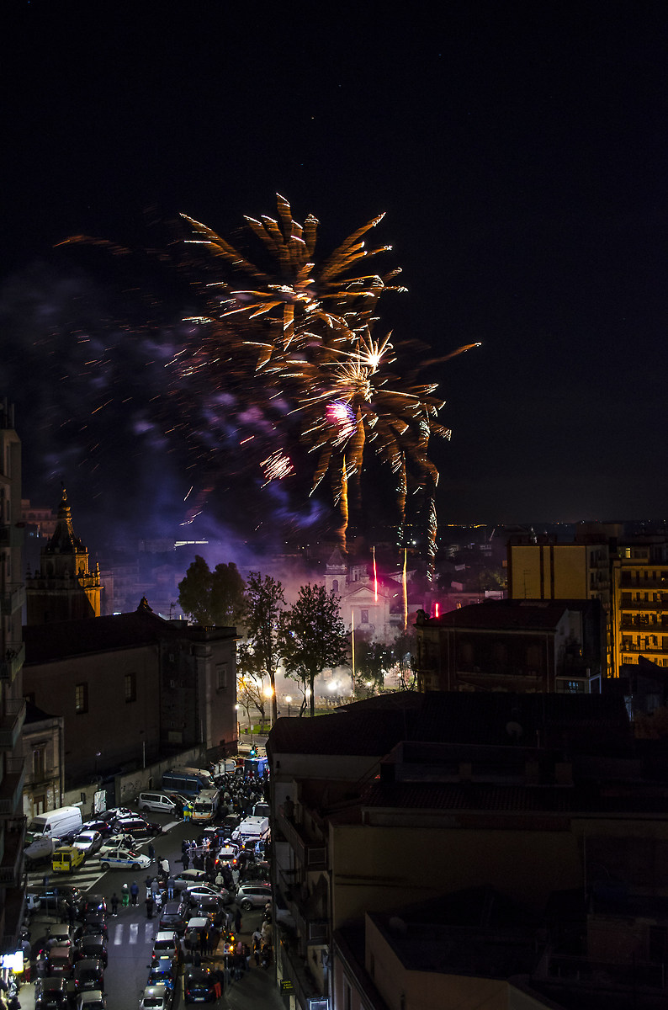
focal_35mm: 39
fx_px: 1091
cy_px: 505
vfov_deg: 49.7
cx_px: 334
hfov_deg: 34.0
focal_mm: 26
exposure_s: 1/4
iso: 1000
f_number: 4.2
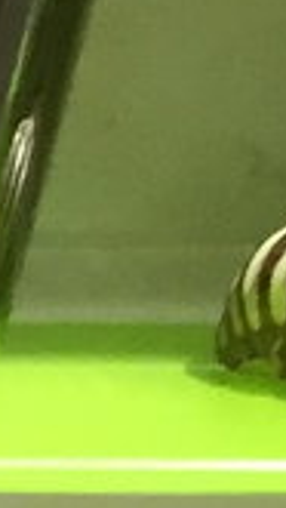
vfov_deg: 6.4
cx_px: -2156
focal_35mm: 307
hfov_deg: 3.0
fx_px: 4133
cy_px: 1509
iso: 32
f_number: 2.2
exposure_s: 1/30
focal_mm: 4.15
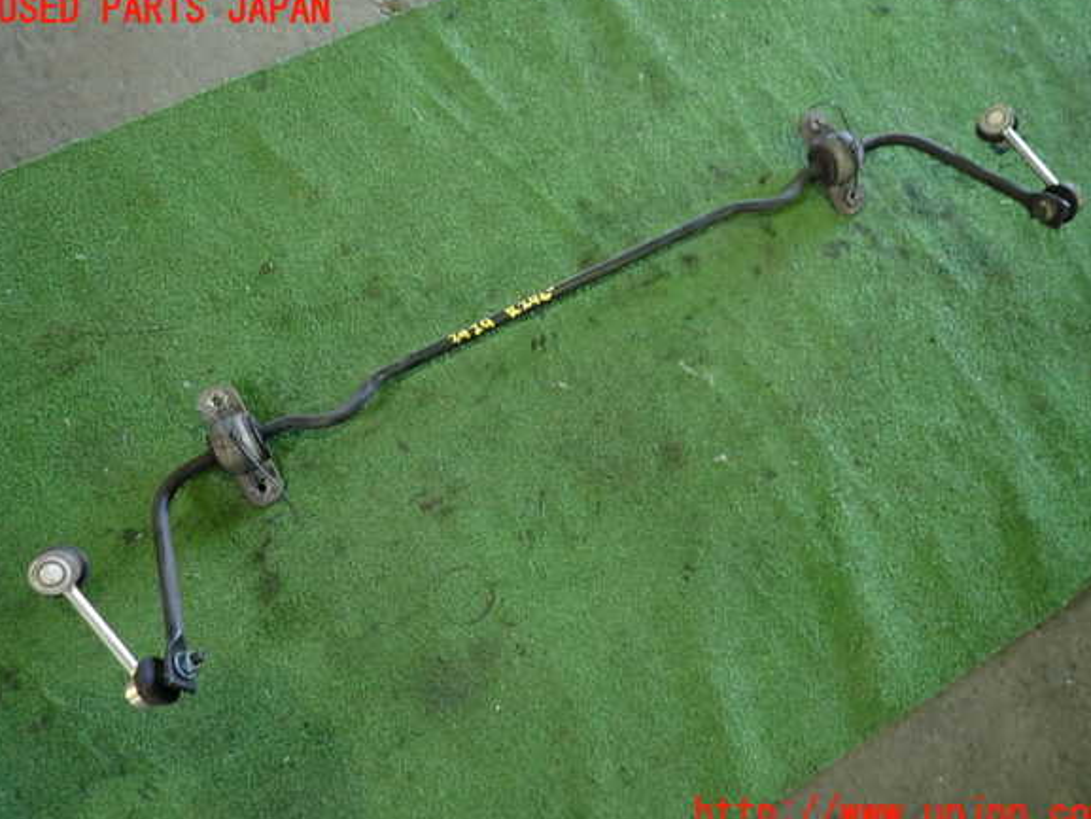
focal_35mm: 26
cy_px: 412
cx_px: 554
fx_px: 820
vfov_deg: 53.1
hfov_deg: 67.3
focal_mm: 4.5
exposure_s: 1/30
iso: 400
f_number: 2
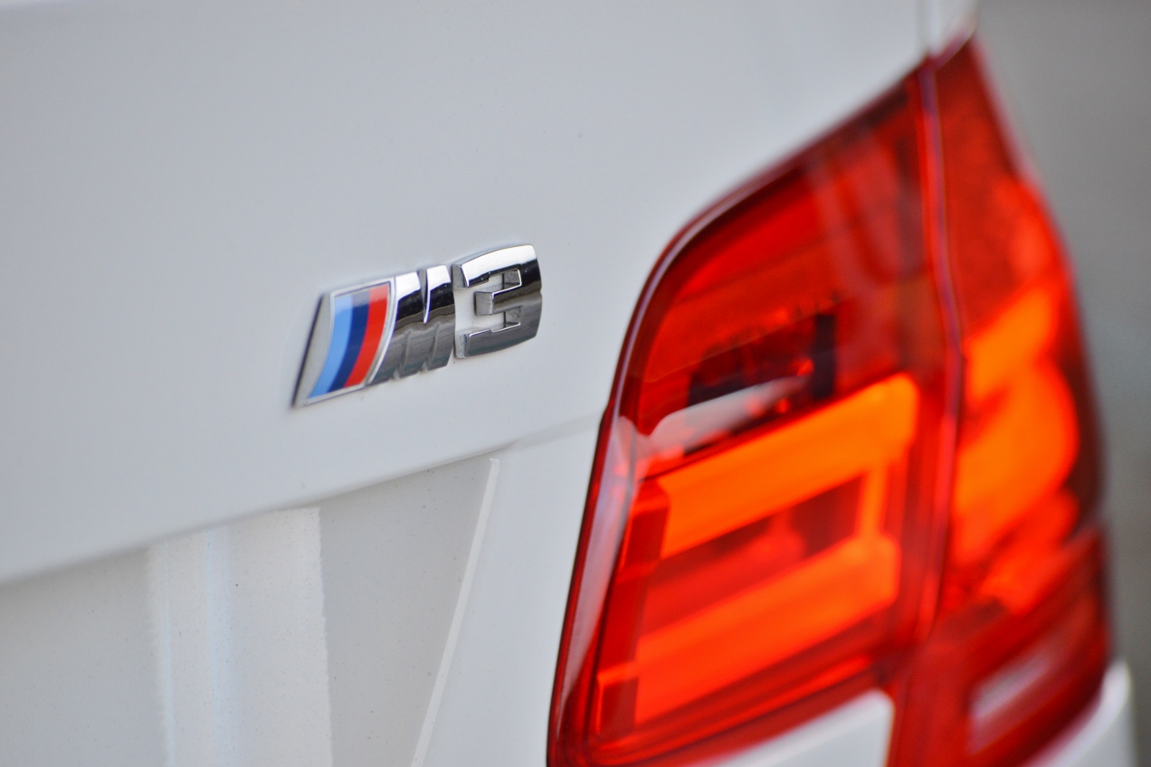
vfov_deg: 7.0
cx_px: 574
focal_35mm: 196
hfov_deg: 10.5
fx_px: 6266
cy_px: 383
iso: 400
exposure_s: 1/125
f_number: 4.8
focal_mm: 130
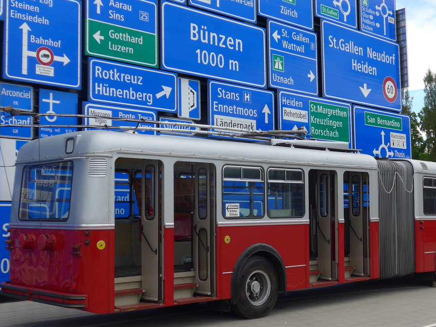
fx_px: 693
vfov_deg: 26.6
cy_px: 168
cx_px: 272
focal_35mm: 55
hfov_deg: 34.8
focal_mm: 8.4
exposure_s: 1/1300
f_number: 2.8
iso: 80
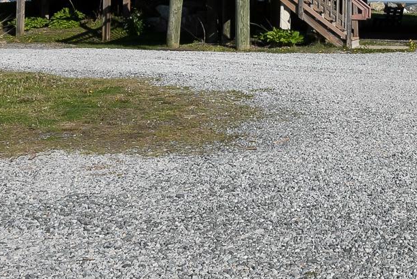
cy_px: -36
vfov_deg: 16.5
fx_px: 927
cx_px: 452
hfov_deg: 23.8
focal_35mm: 80
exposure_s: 1/320
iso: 320
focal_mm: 24
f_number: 16
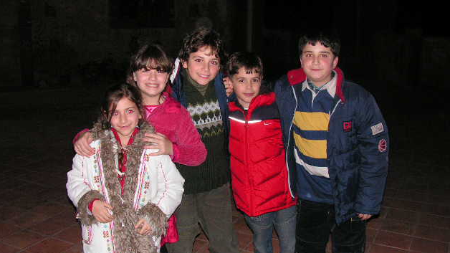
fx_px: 477
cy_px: 132
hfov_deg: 50.5
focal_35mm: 40
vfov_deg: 29.7
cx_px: 226
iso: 200
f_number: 3.2
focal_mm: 6
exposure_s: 1/40
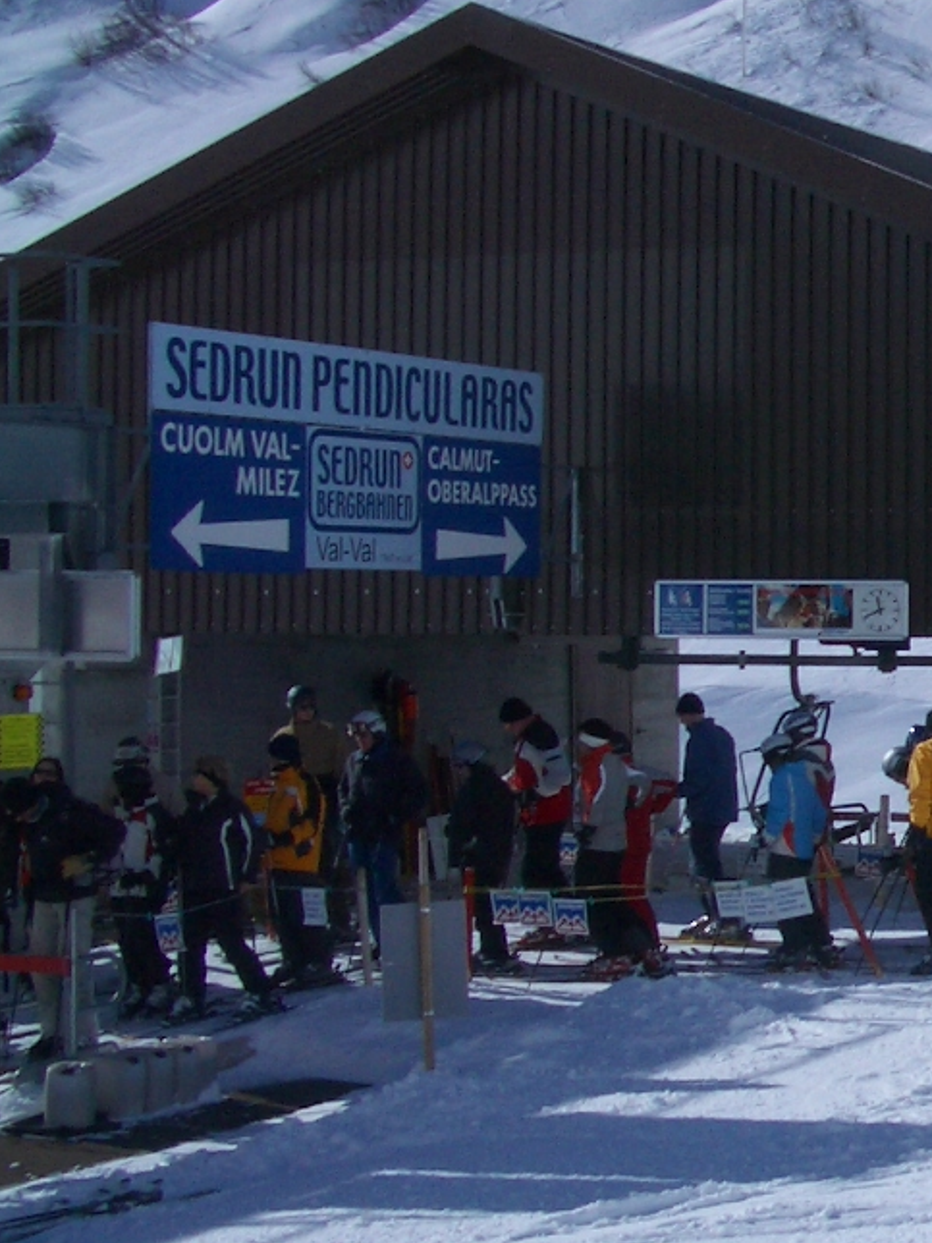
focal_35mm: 87
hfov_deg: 15.4
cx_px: 1490
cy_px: 527
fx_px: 3123
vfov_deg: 22.5
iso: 50
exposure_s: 1/2000
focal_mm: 5.8
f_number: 4.3
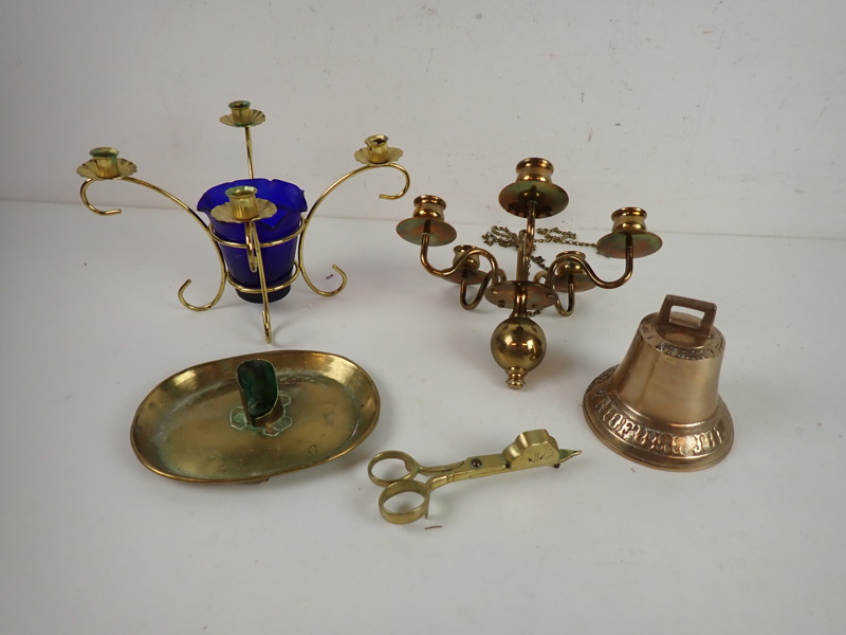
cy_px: 318
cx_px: 423
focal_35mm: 25
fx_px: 611
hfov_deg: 69.4
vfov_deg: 54.9
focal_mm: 4.5
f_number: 2
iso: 125
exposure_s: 1/125
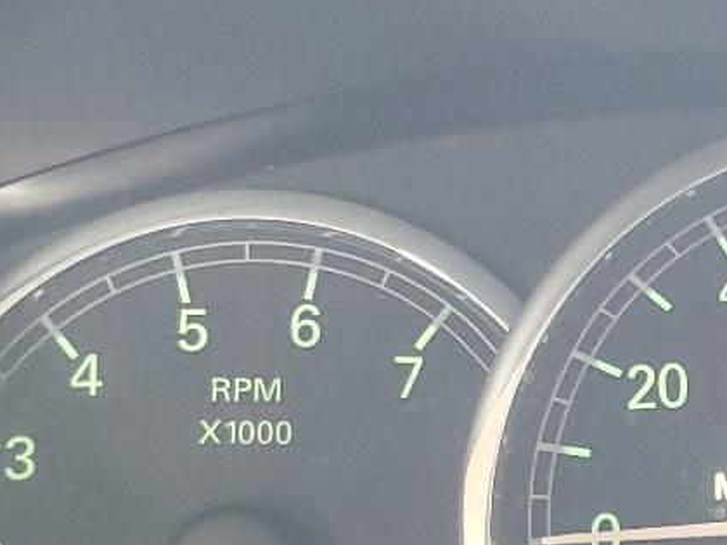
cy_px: 384
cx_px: 855
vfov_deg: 14.9
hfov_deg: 18.8
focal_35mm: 99
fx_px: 2079
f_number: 1.5
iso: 328
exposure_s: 1/30
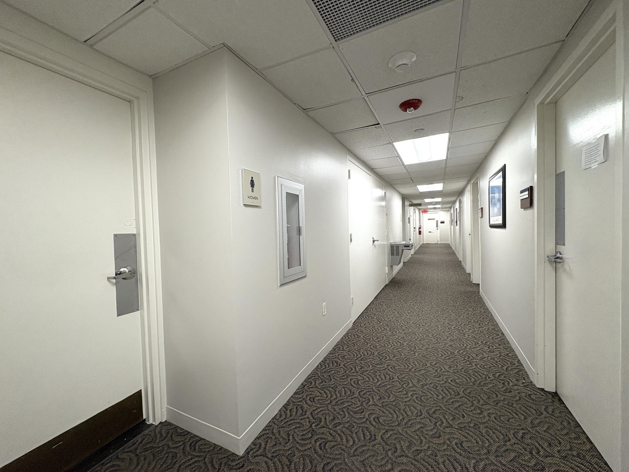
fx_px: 254
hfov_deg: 102.1
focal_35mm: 14
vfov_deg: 85.7
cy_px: 236
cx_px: 314
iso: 200
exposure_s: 1/60
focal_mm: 2.22
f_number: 2.2
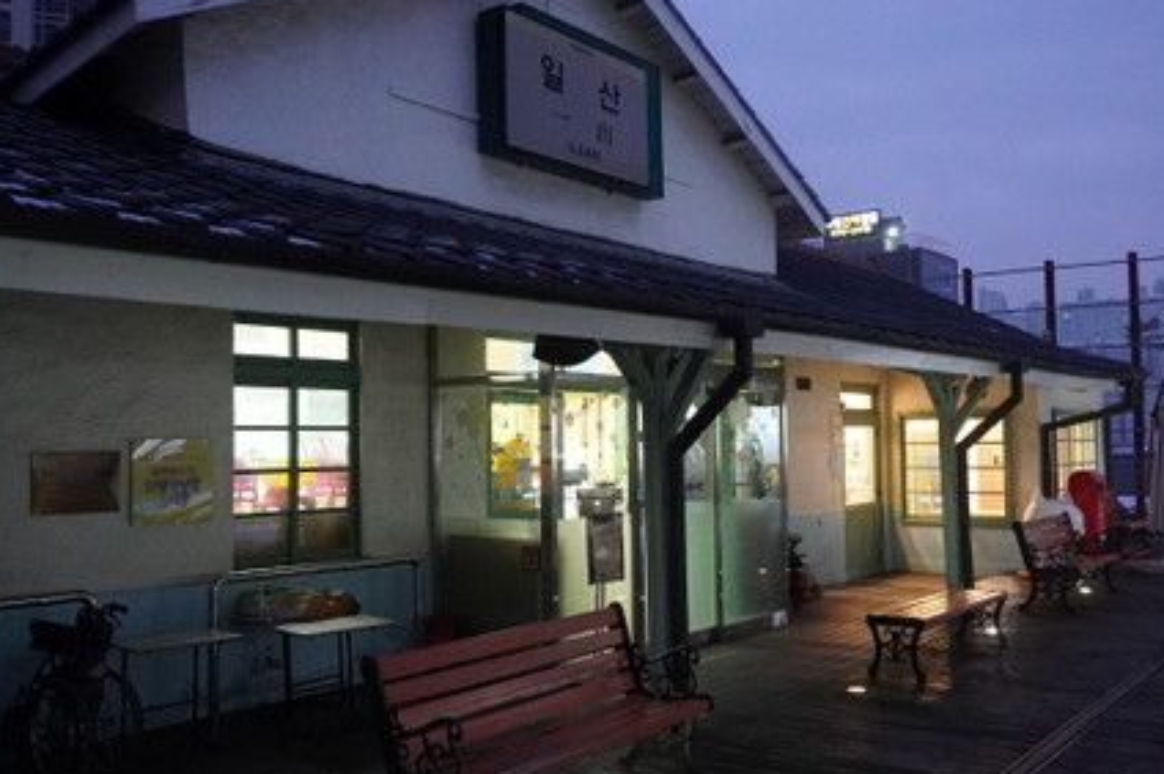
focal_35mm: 34
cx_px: 659
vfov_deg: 38.8
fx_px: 1098
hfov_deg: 55.7
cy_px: 417
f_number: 3.5
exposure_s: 1/160
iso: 6400
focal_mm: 16
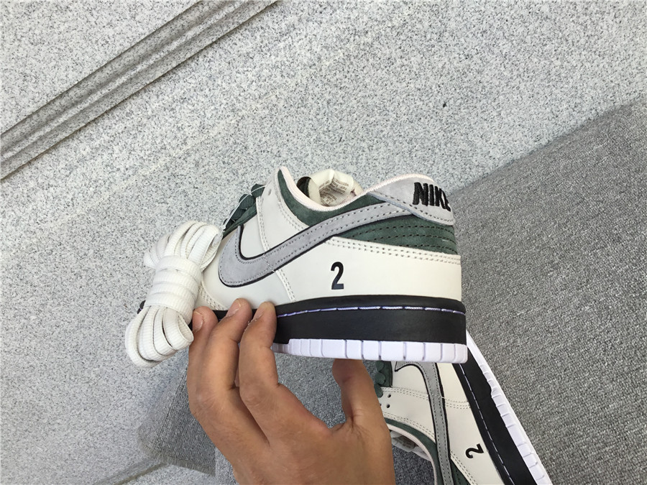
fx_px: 579
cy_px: 242
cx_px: 324
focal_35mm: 31
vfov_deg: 45.4
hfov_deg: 58.4
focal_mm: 3.3
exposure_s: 1/379
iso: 25
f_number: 2.4
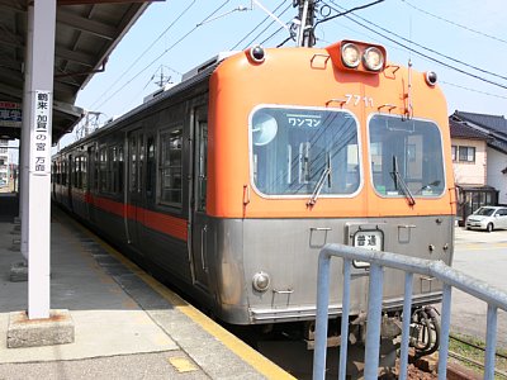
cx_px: 254
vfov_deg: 40.7
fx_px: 513
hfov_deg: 52.6
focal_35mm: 35
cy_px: 190
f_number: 5.6
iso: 80
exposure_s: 1/200
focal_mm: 7.4
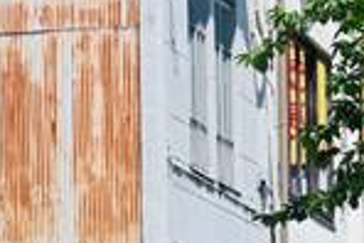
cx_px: 12
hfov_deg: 5.6
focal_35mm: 365
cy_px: 417
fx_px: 3694
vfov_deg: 3.8
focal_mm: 50
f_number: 6.3
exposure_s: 1/500
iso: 100
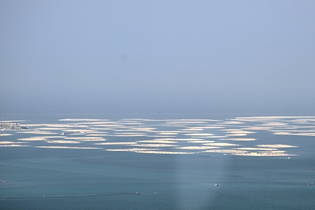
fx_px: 1487
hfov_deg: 12.1
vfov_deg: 8.1
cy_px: 128
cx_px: 202
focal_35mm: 170
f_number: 5.6
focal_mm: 102
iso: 100
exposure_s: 1/500
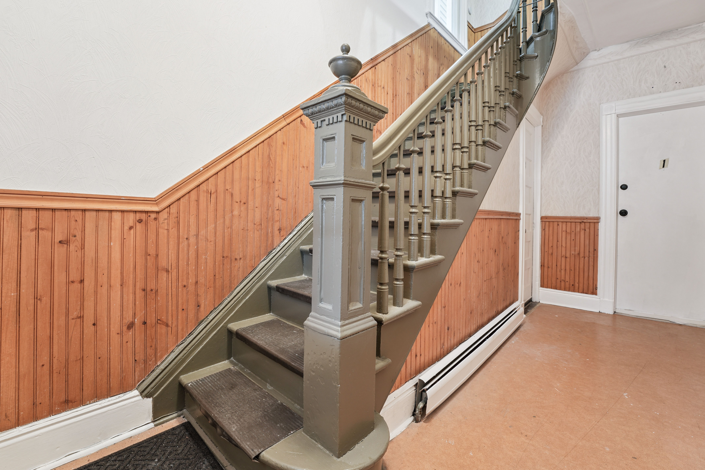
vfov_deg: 81.2
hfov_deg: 104.3
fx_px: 274
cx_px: 352
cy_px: 235
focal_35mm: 14
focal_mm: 14
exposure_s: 4
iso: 125
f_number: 8
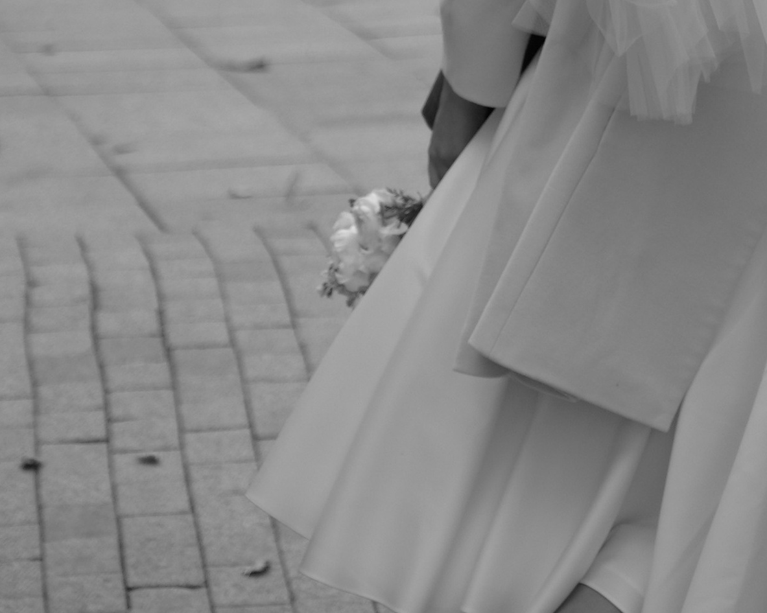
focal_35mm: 198
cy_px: -280
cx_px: 609
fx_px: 4494
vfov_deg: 7.7
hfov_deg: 9.7
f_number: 2.8
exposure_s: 1/1600
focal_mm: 65
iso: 250
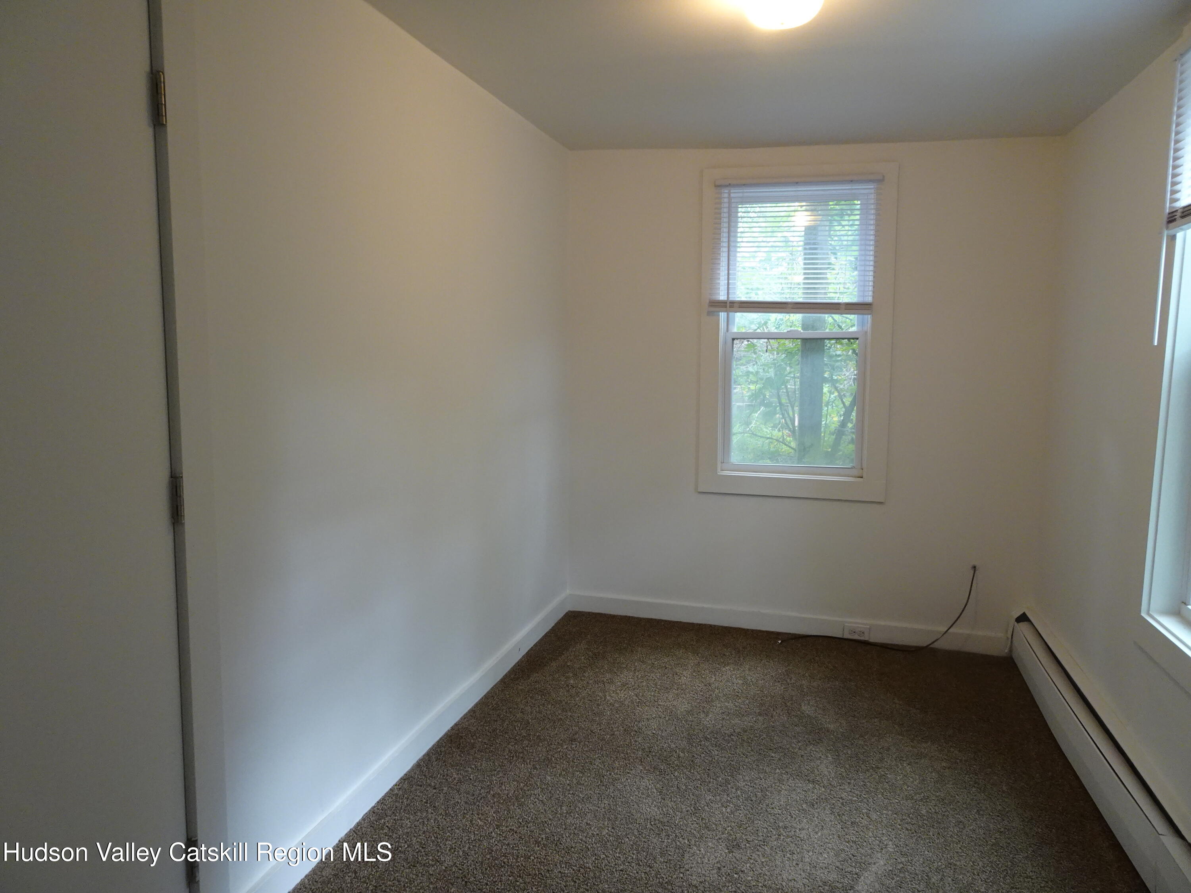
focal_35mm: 24
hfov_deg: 71.6
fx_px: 826
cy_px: 446
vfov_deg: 56.8
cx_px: 596
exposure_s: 1/30
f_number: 3.5
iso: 320
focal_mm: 4.25
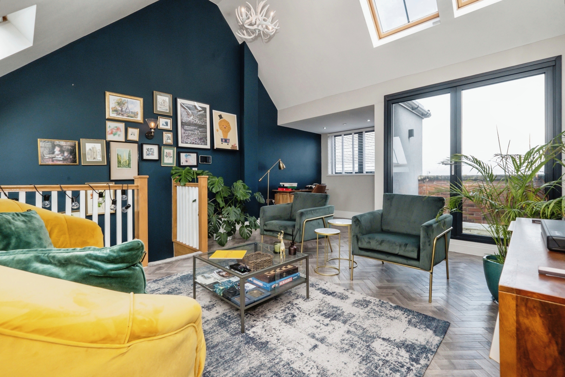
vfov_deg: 77.3
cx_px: 282
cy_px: 188
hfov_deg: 100.4
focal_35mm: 15
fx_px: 235
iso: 800
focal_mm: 10
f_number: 7.1
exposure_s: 1/200
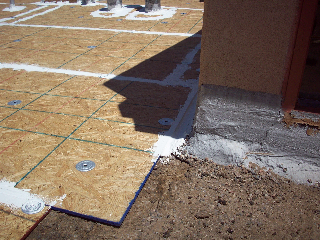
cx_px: 162
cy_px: 118
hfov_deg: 49.0
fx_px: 351
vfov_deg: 37.7
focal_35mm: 38
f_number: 5.6
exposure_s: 1/915
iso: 80
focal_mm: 6.2
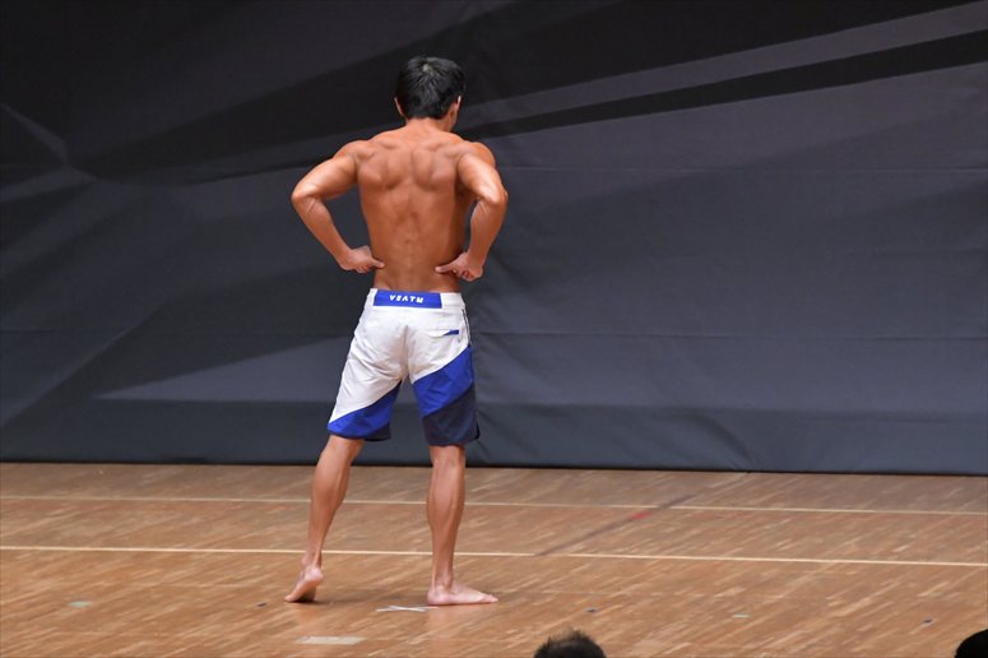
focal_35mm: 300
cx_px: 494
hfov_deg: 6.9
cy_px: 329
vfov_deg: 4.6
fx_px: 8229
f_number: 5.6
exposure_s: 1/400
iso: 6400
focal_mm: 200
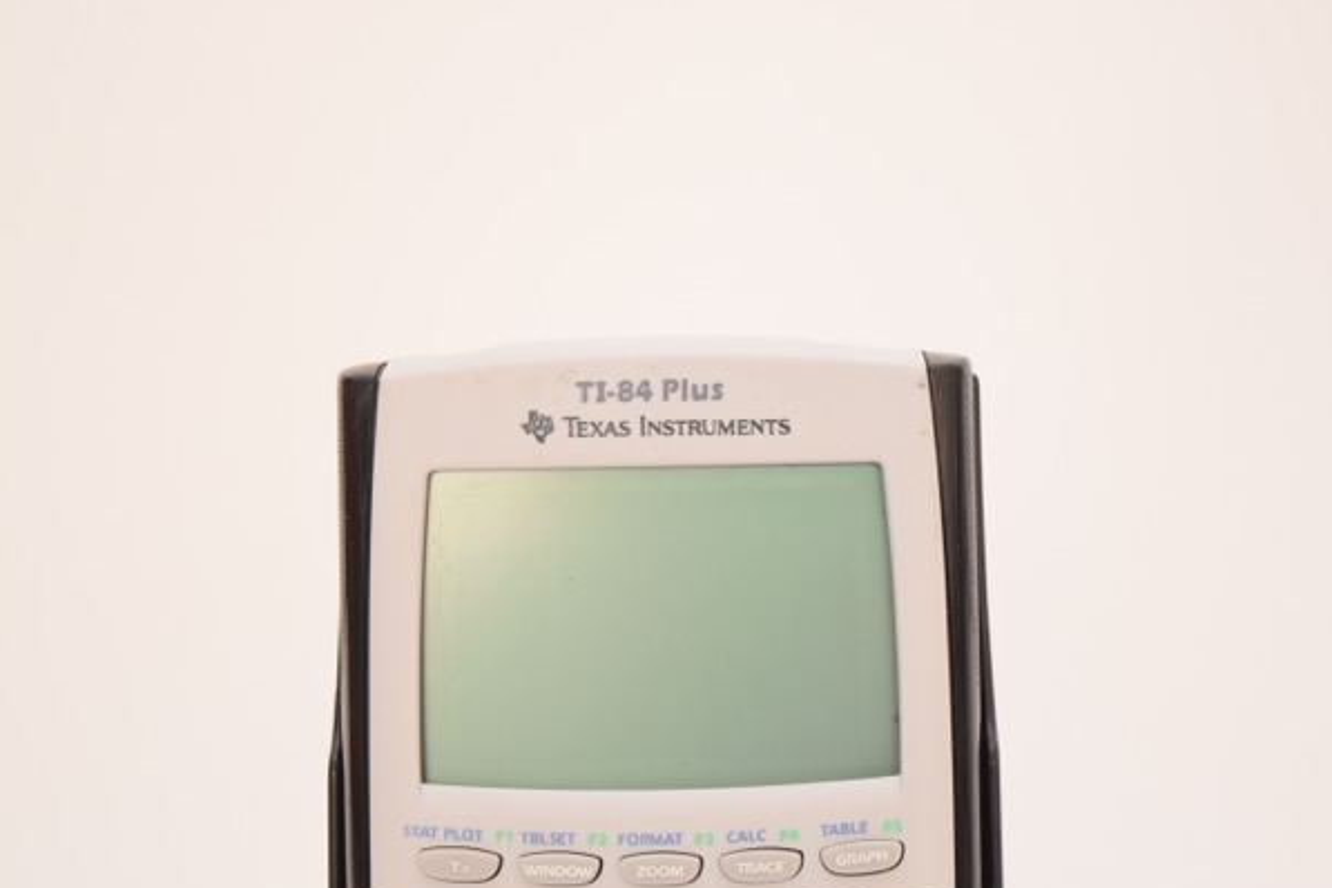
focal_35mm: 89
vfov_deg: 15.4
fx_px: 3276
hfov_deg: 23.0
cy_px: 467
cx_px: 694
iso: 1600
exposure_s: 1/125
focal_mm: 55
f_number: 5.6
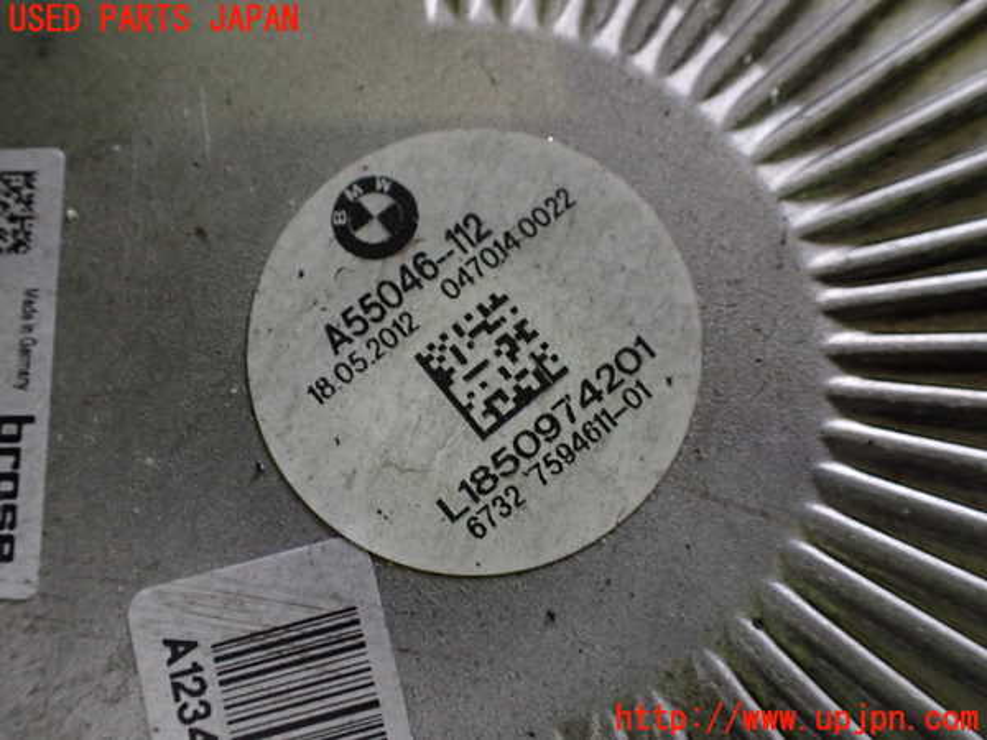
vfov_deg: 46.8
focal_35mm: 30
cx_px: 494
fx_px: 855
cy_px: 370
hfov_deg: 60.0
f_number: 2.3
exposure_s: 1/125
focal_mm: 5.4
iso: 640
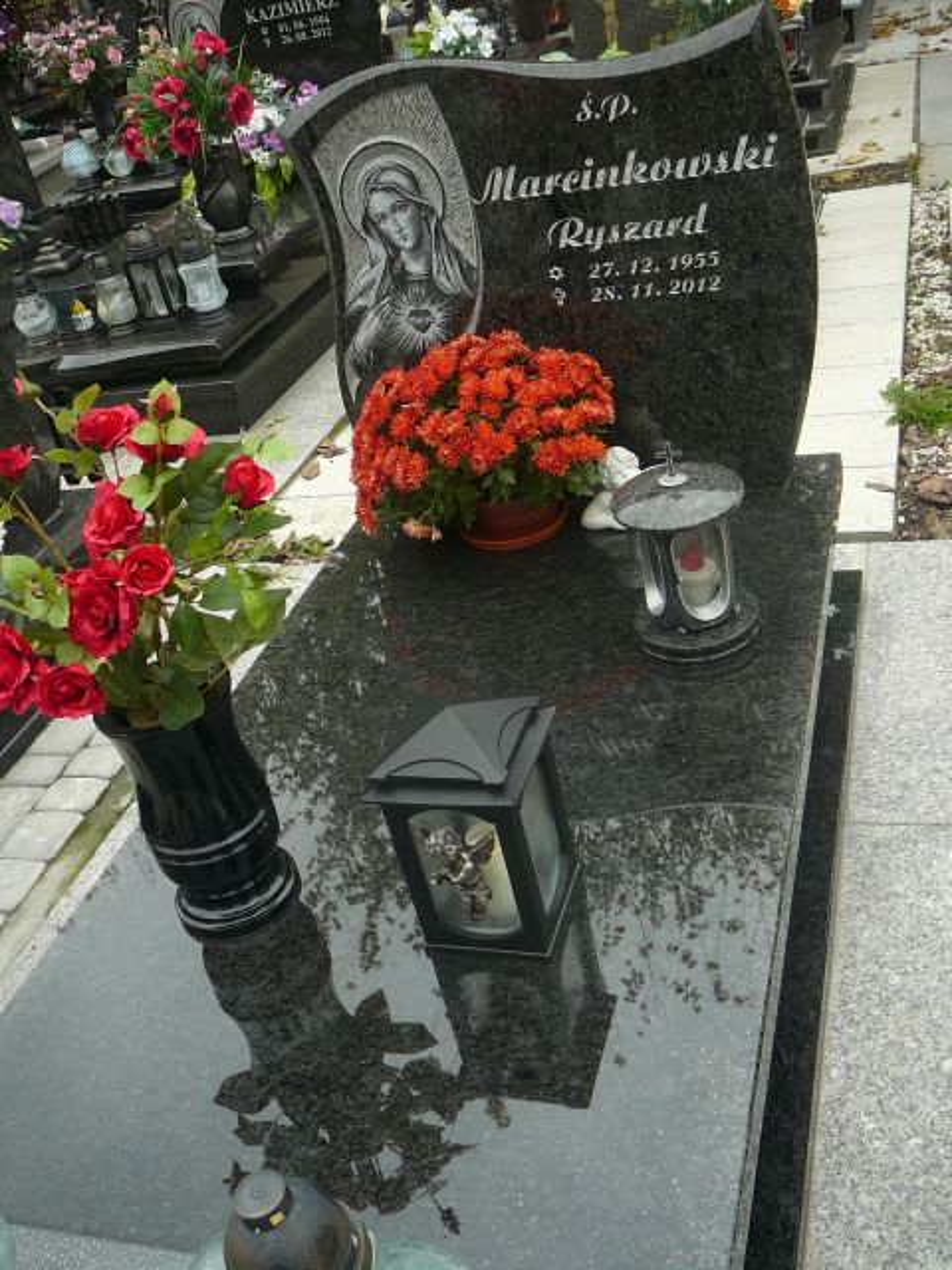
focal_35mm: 35
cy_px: 635
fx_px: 1283
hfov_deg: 40.7
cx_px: 476
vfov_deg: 52.6
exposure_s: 1/100
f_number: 2.8
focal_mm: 5.2
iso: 80
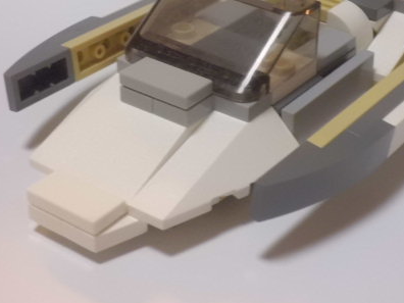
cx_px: 264
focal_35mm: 76
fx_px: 887
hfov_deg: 25.5
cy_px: 65
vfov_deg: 19.2
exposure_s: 1/20
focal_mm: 8.3
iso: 400
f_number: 3.4
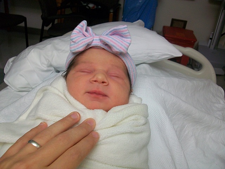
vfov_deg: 44.2
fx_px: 208
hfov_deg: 56.8
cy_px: 84
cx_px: 112
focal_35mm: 32
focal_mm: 5.7
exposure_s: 1/10
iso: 160
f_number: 2.8
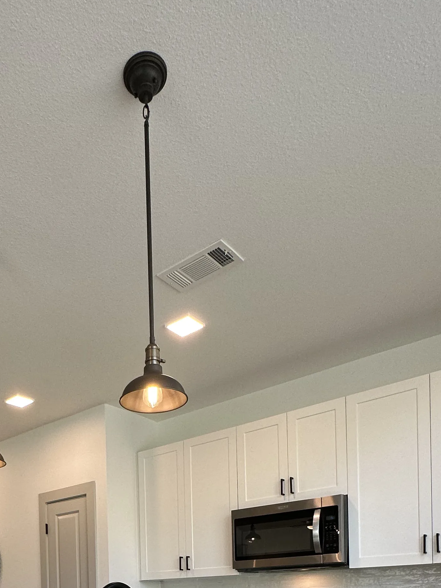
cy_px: 610
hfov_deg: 44.2
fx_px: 527
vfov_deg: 46.8
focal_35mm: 31
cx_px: 120
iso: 80
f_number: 2.2
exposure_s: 1/120
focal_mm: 2.22
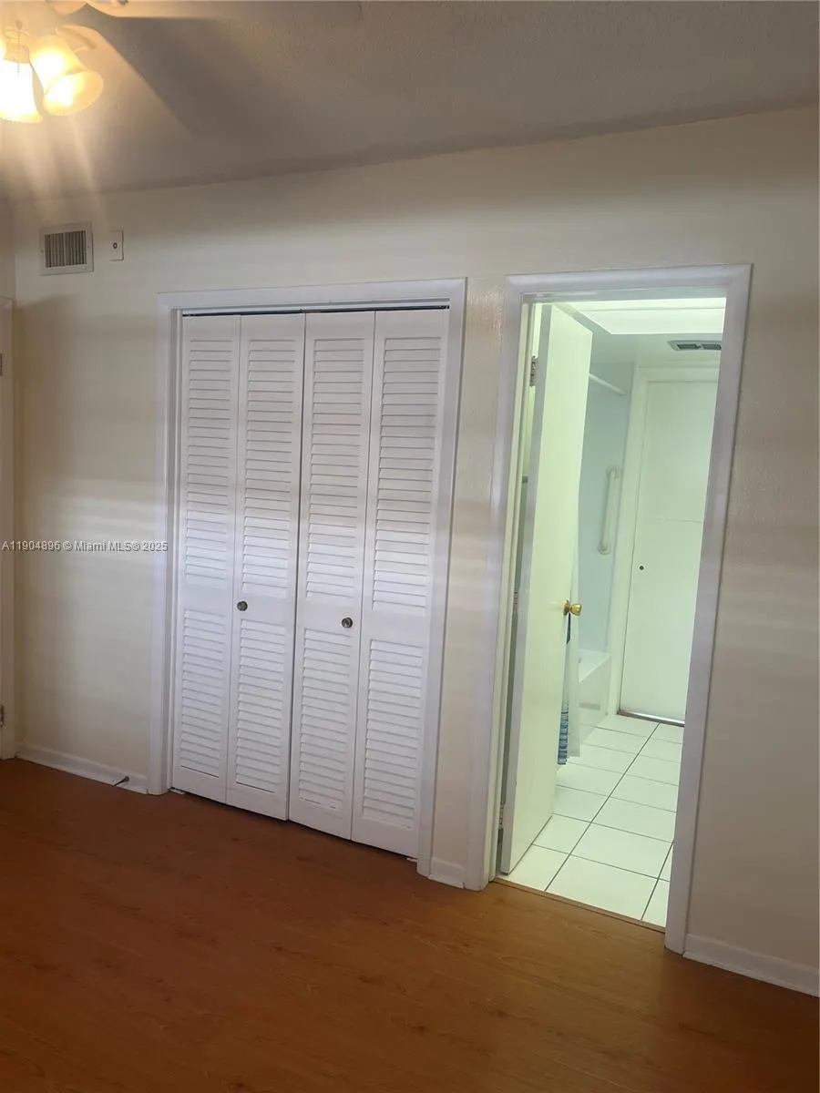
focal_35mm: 26
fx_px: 821
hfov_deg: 53.1
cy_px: 546
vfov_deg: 67.3
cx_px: 410
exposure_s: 1/120
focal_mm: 5.7
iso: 125
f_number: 1.5
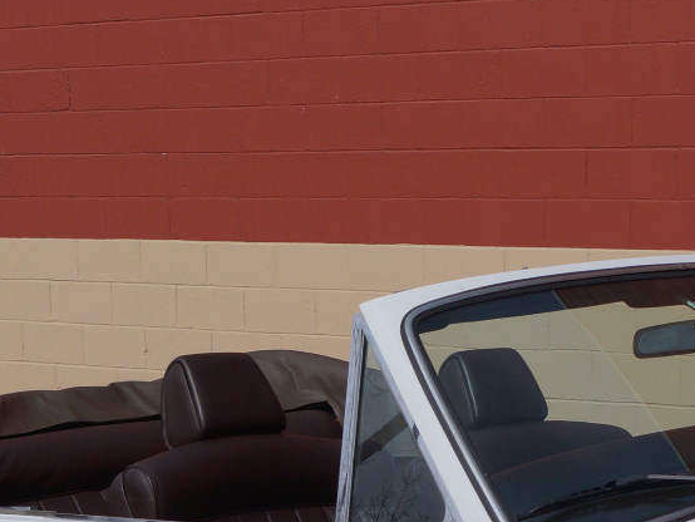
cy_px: 629
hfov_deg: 15.1
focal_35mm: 128
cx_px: 731
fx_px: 2571
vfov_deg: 11.4
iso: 100
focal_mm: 24
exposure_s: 1/800
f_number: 8
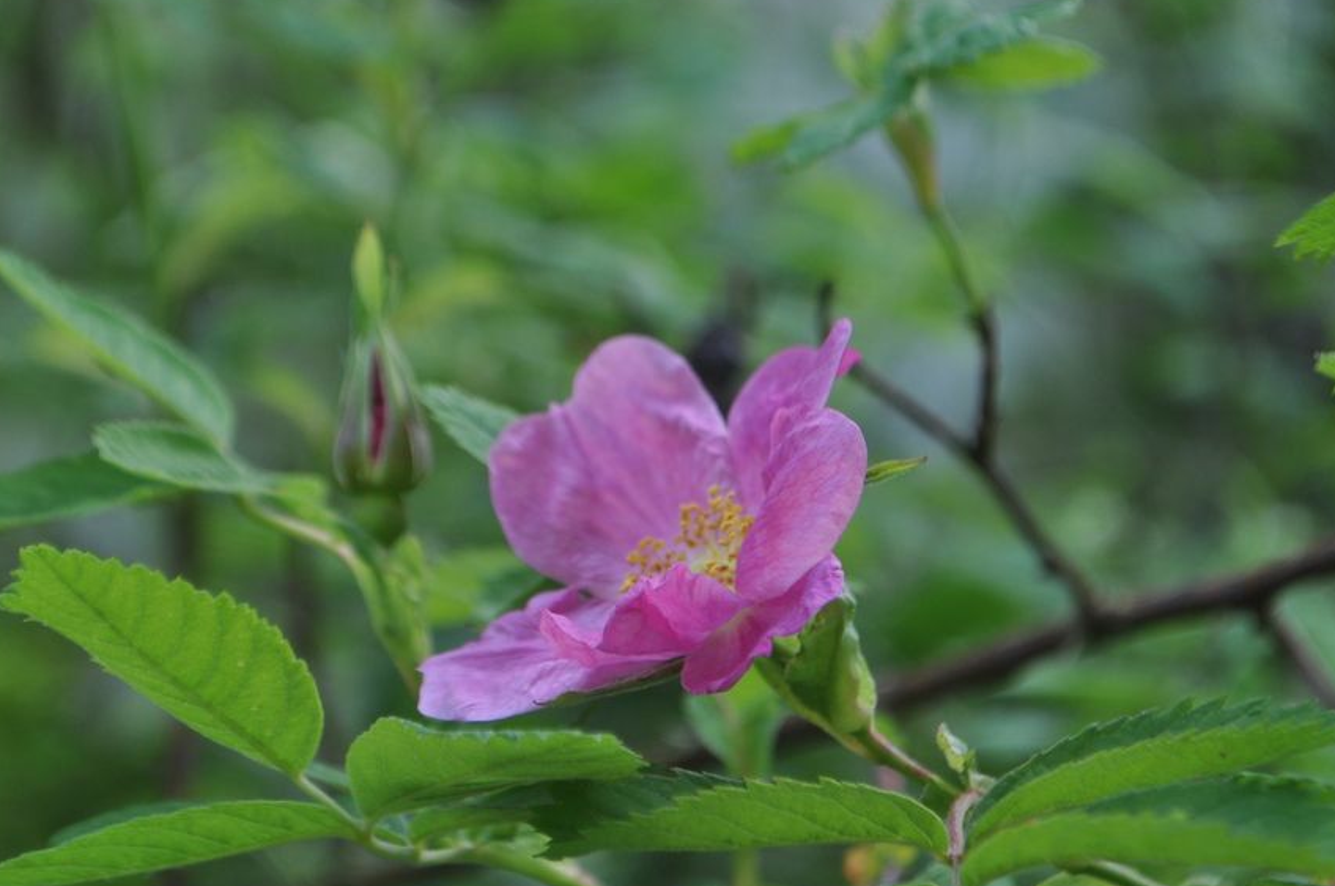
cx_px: 527
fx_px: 4322
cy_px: 404
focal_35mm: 117
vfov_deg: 11.7
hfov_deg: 17.5
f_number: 5.6
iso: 250
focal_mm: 55
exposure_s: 1/125
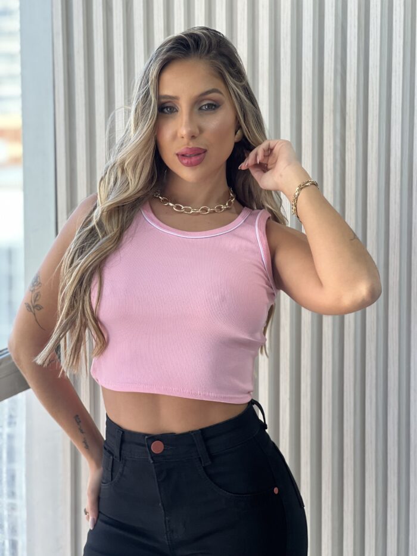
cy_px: 278
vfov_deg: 25.3
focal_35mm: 77
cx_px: 208
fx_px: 1236
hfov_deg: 19.1
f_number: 2.8
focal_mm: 9
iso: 100
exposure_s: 1/120
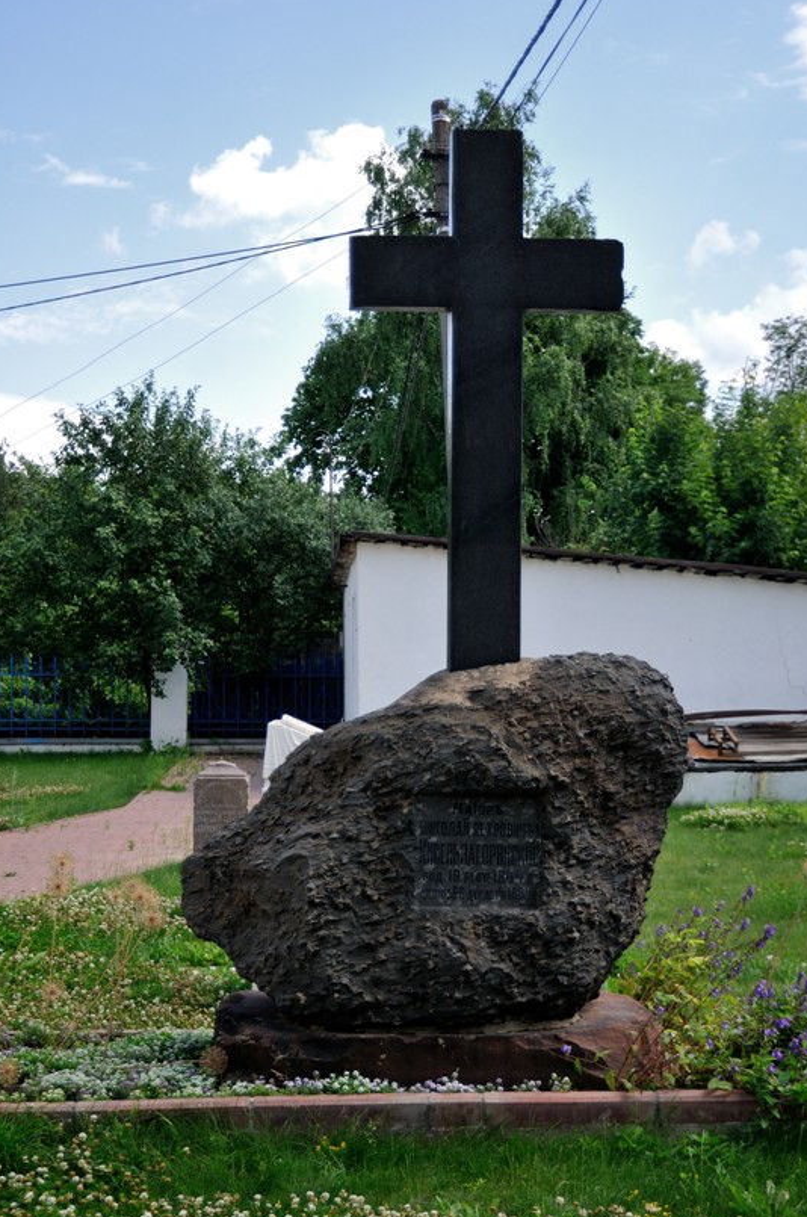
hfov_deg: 23.7
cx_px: 419
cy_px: 649
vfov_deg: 35.1
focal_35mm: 57
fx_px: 1923
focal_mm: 34
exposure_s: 1/500
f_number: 4
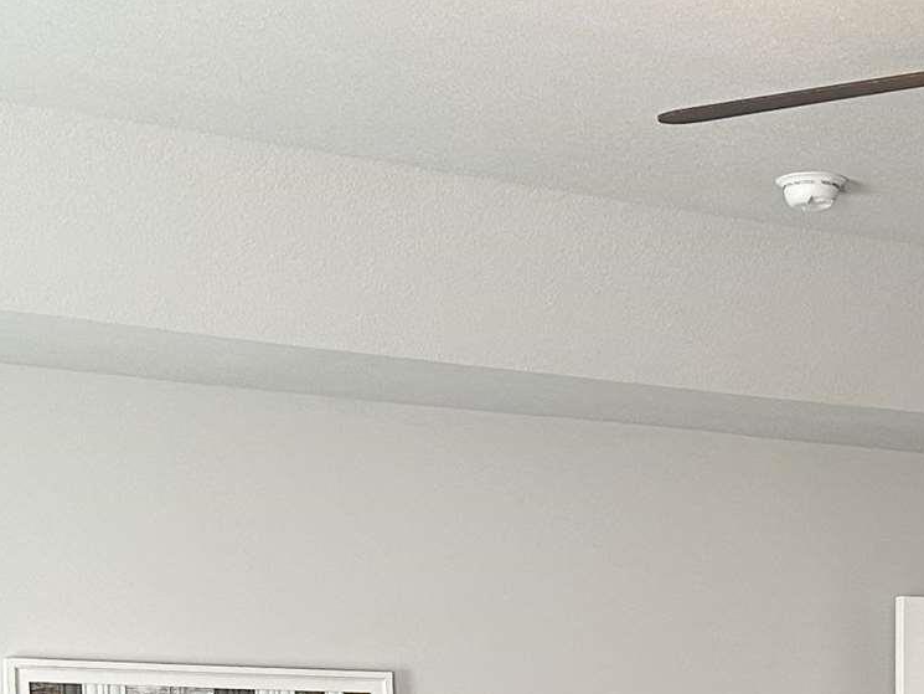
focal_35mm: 99
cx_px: 712
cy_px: 950
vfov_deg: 14.2
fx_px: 2643
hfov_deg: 19.7
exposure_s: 1/120
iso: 160
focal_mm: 6.86
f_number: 1.78
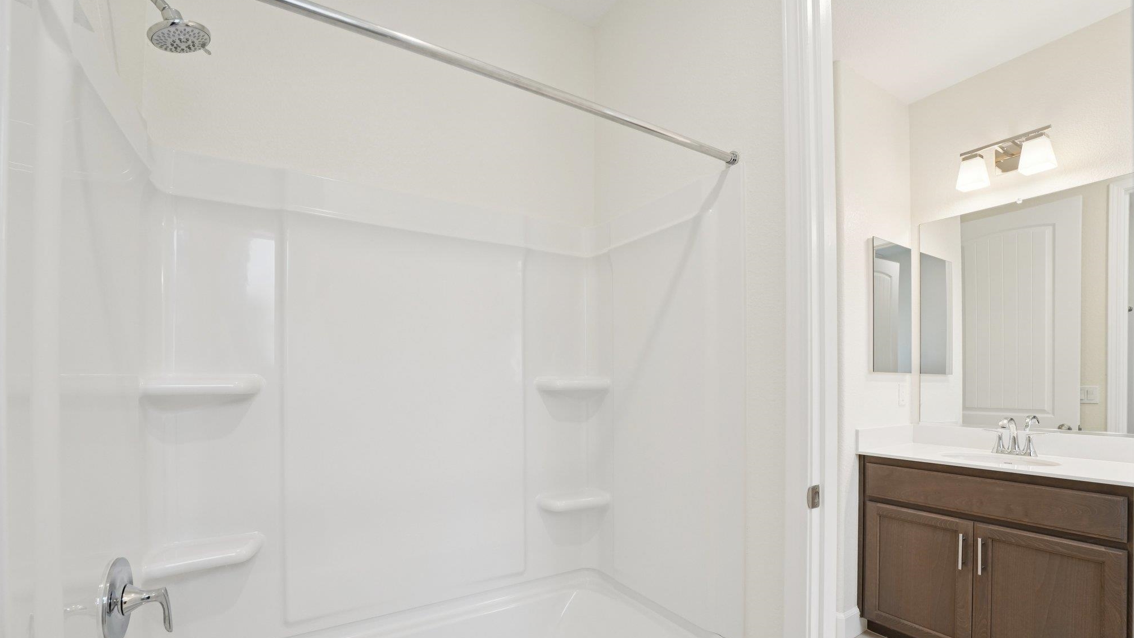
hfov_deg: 103.0
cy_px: 384
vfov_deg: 69.8
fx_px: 451
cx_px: 556
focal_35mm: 15
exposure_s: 1/40
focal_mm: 14
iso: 800
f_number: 8
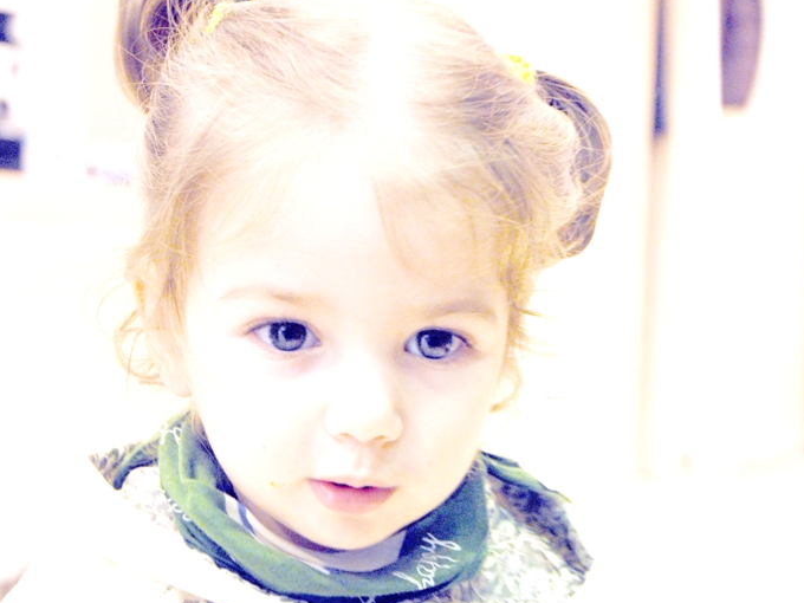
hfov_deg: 22.5
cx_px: 404
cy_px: 410
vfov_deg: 16.9
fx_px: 2021
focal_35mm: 87
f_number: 4.2
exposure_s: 1/50
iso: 320
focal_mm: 40
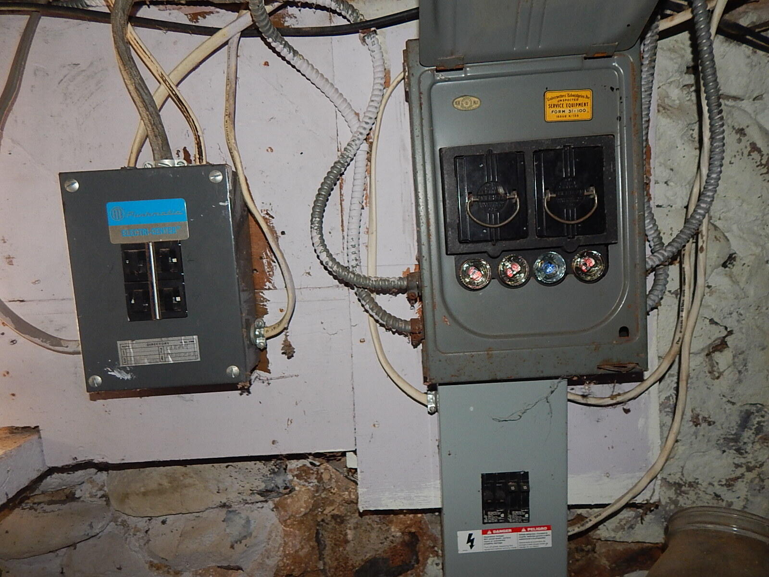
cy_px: 288
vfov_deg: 61.1
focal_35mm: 22
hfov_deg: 76.4
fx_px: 489
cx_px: 384
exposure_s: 1/30
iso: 200
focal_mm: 4
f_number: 3
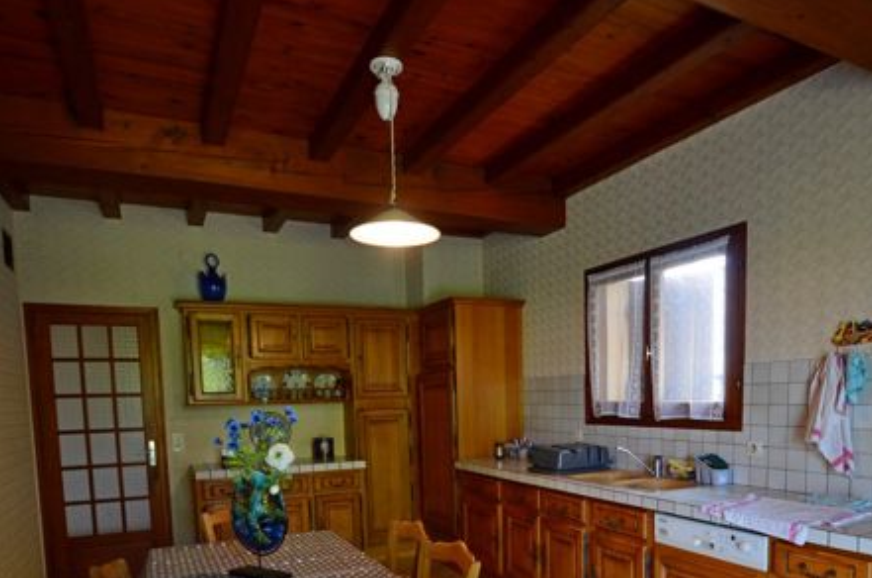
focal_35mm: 24
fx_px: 580
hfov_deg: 73.7
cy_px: 457
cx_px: 474
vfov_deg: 50.0
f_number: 3.5
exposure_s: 1/60
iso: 400
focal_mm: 10
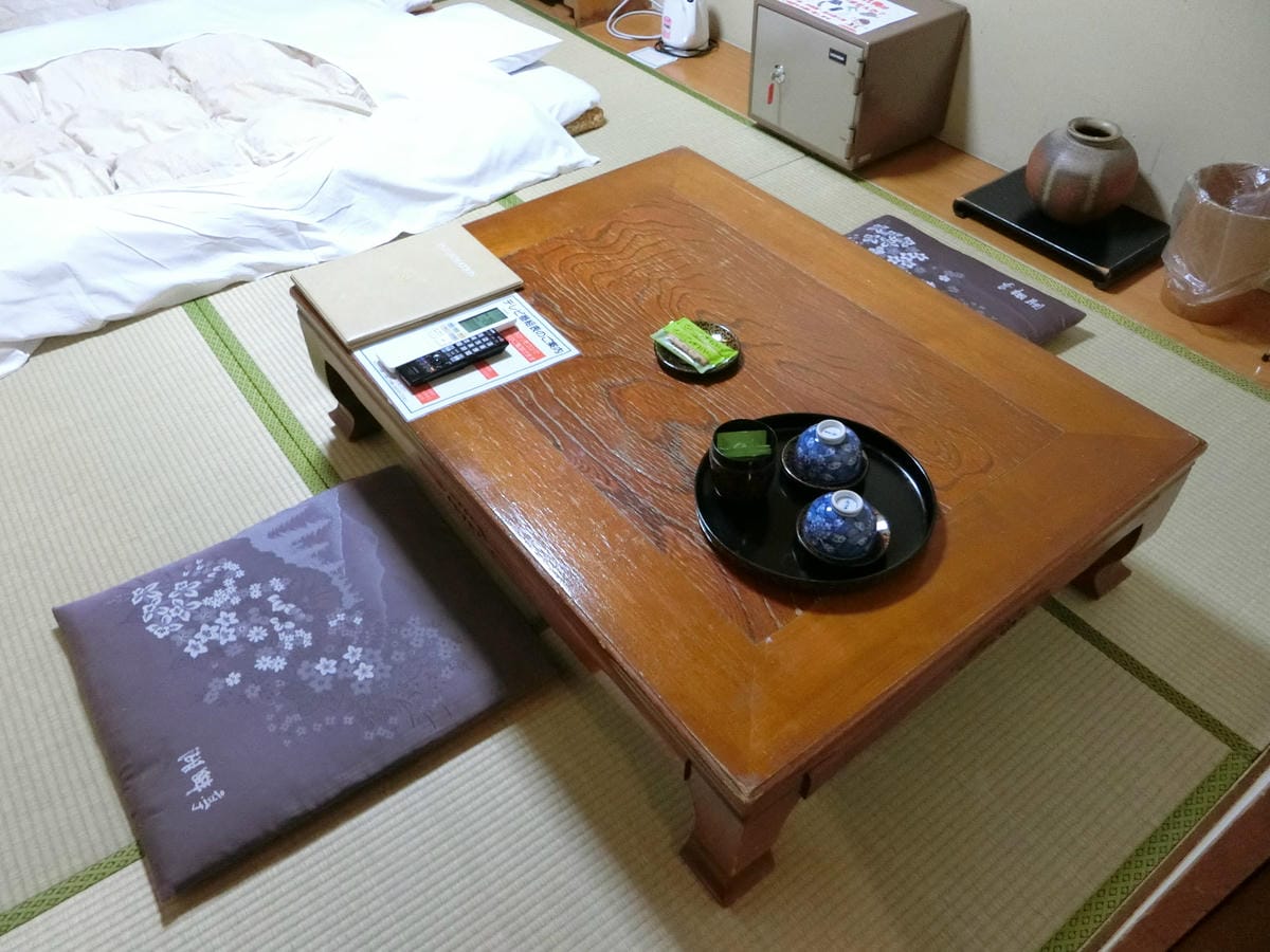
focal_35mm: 25
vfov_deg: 54.9
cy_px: 476
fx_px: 917
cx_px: 635
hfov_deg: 69.4
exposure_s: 1/30
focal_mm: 5.4
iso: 1000
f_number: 2.8
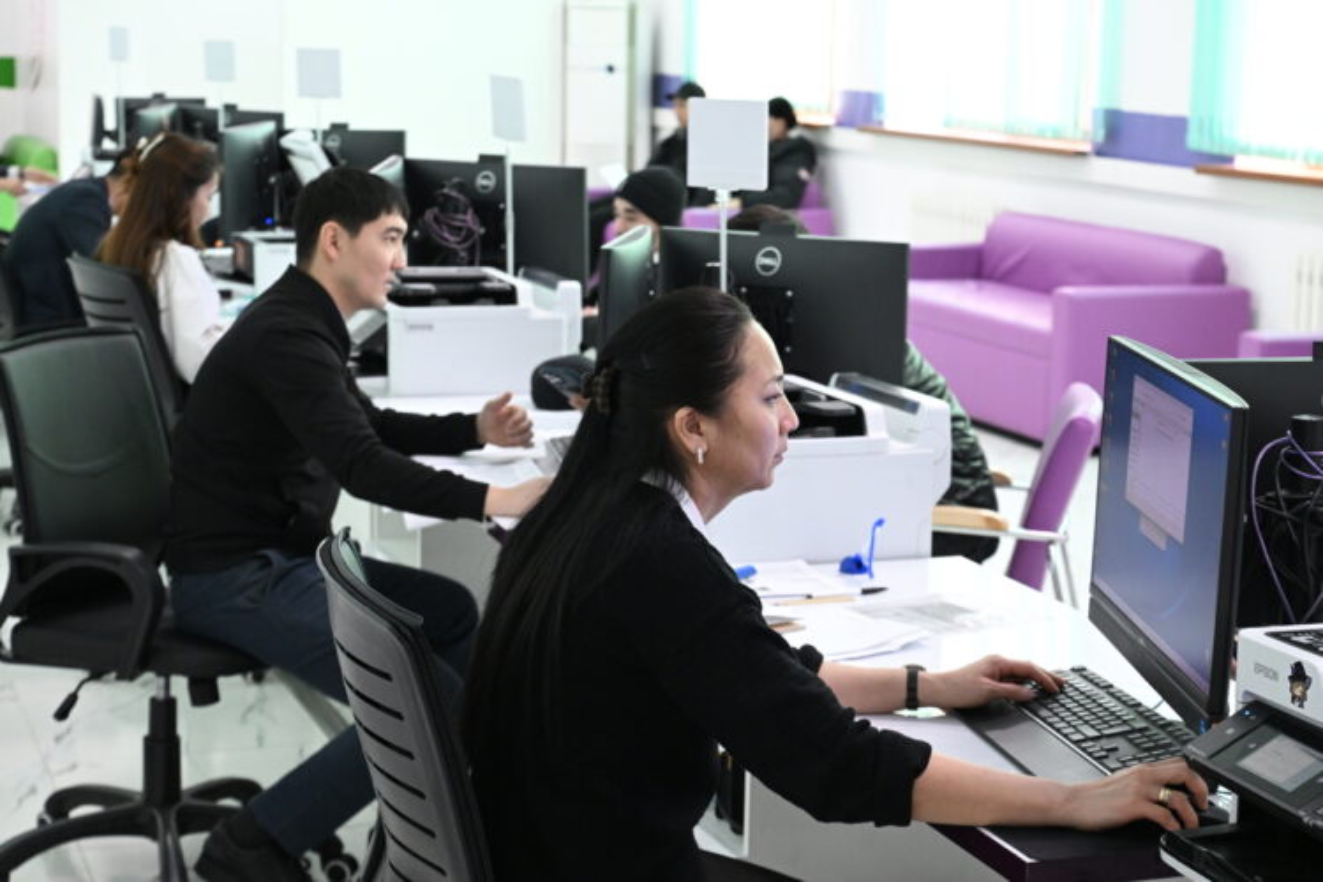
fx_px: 2572
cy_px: 441
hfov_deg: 28.8
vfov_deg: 19.5
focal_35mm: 70
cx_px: 662
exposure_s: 1/160
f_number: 6.3
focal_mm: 70
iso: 3200
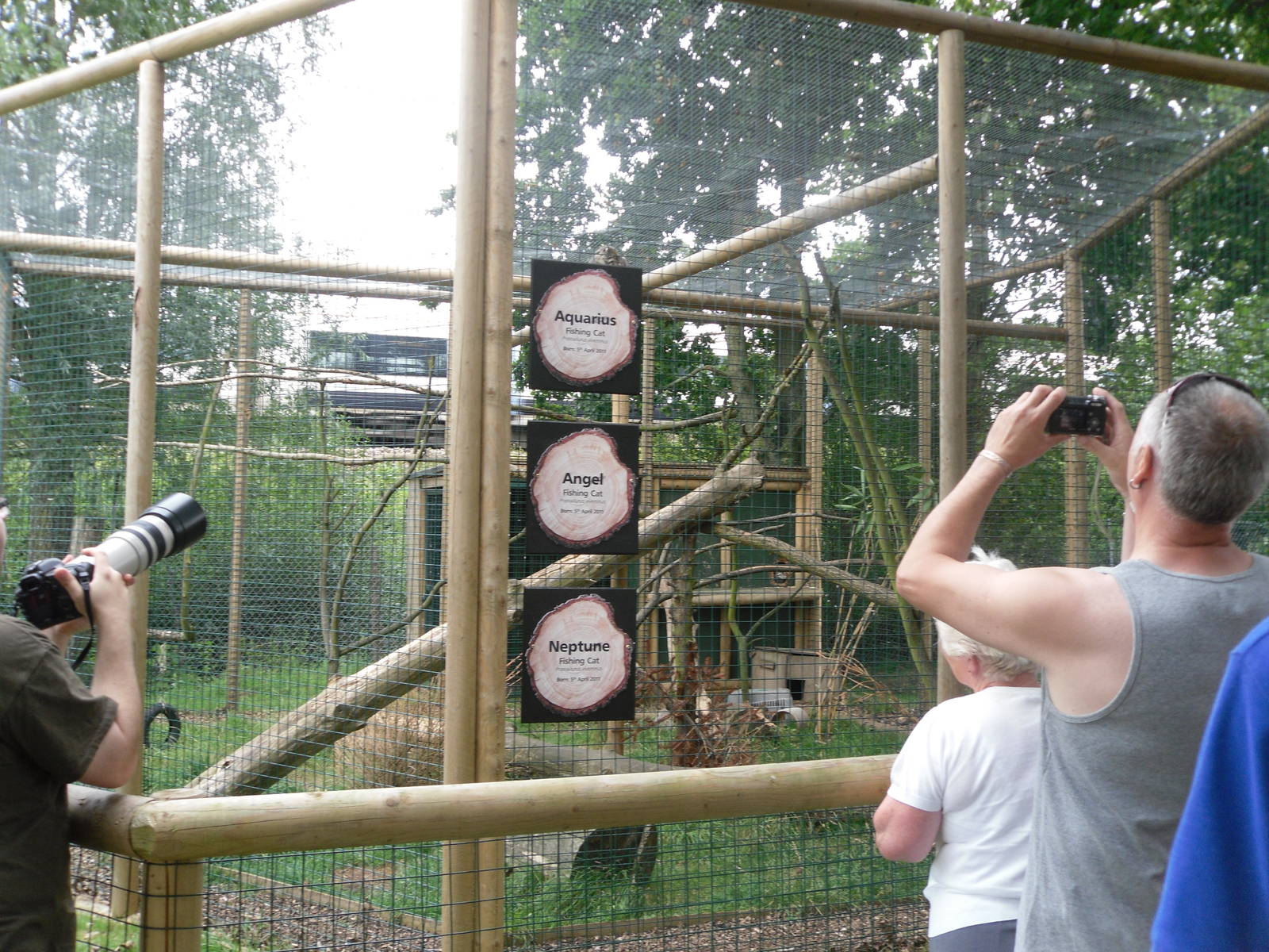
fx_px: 1283
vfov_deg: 40.7
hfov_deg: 52.6
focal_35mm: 35
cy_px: 476
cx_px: 634
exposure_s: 1/76
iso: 100
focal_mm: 6.3
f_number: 3.5
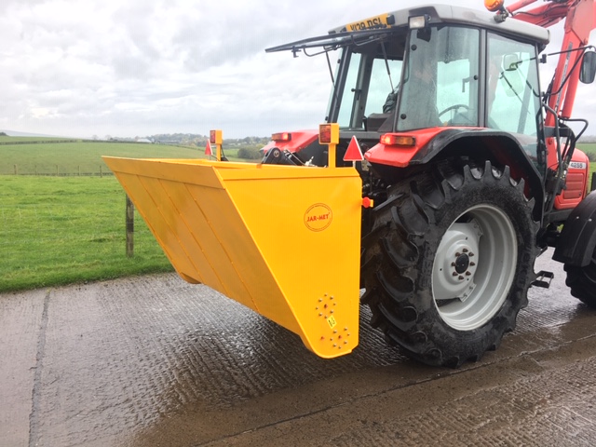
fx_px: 499
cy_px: 224
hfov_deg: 61.7
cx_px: 298
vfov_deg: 48.2
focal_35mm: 29
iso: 25
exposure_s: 1/50
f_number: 2.2
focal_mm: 4.15
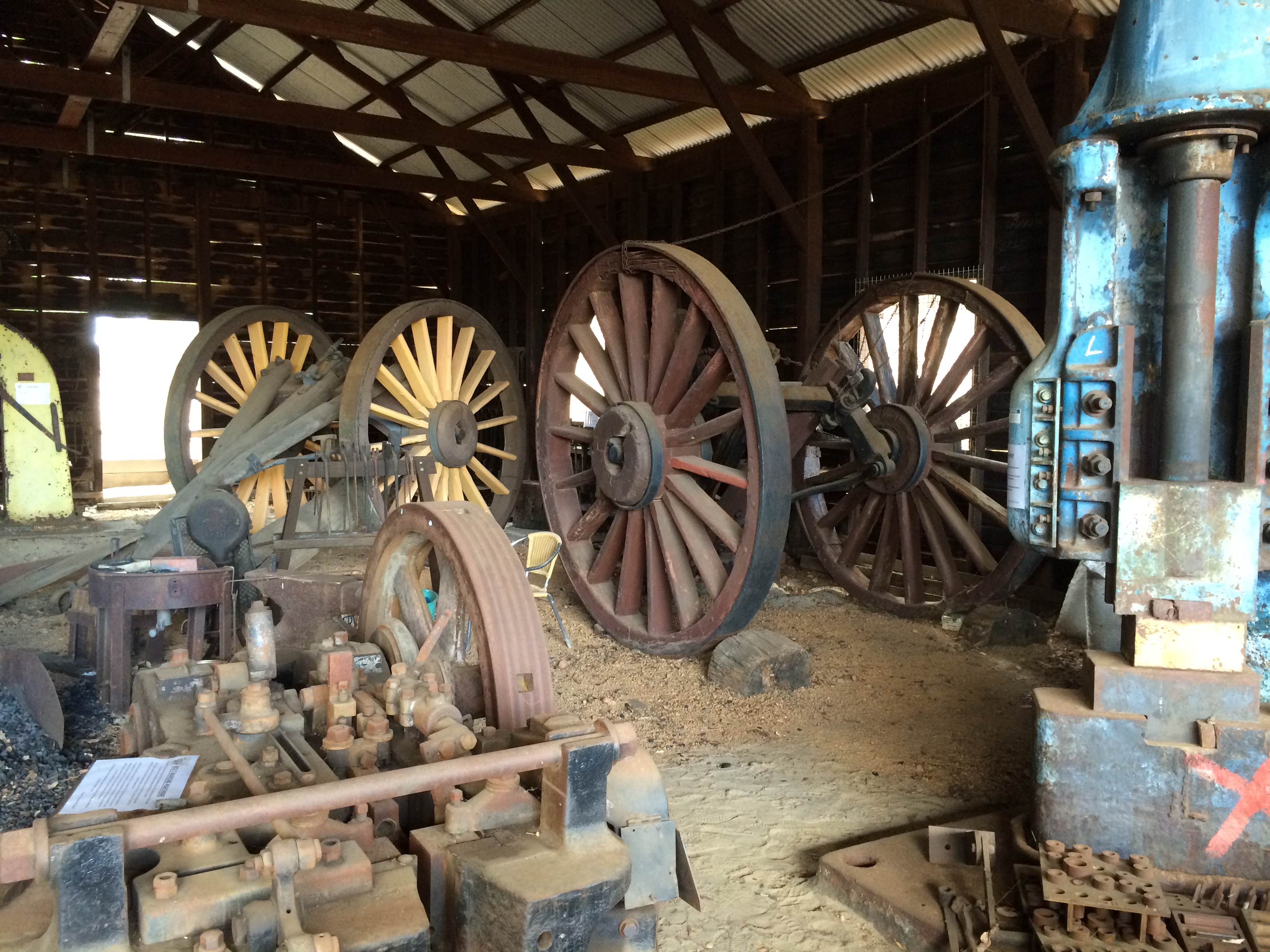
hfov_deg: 60.0
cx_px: 635
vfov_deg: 46.8
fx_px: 1101
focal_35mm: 30
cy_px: 476
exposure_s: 1/30
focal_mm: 4.12
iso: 200
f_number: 2.2
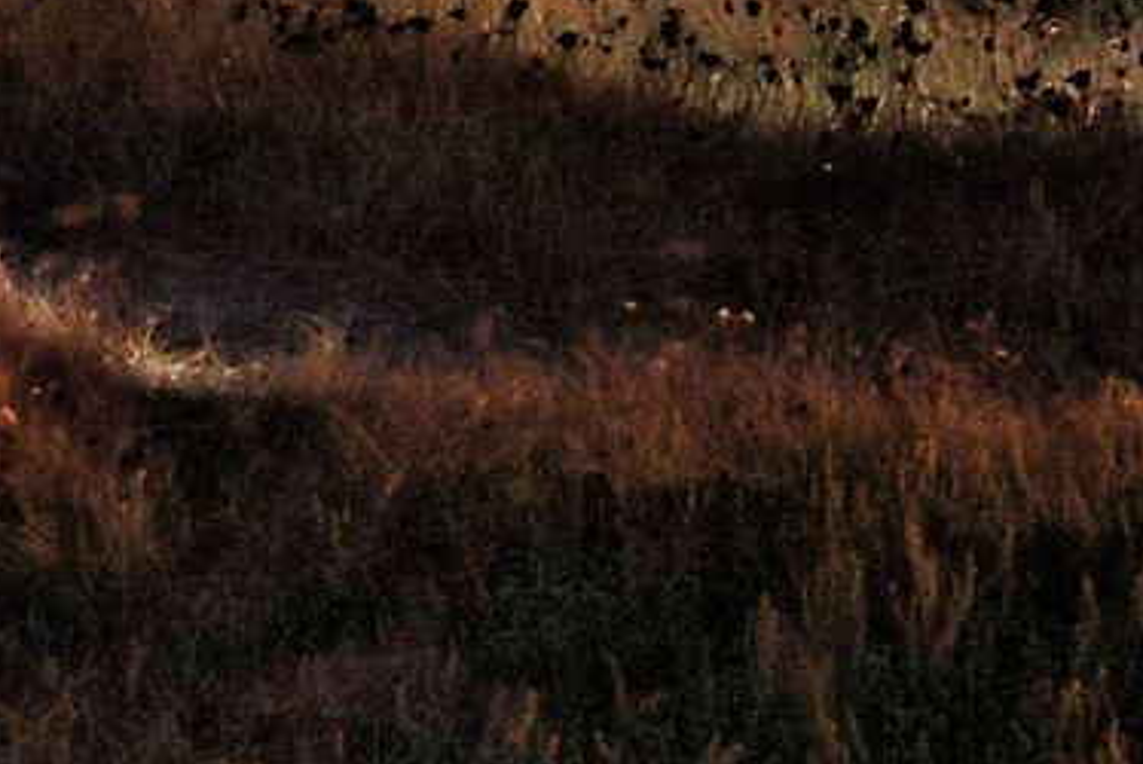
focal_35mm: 173
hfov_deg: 11.8
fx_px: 5497
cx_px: 905
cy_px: -730
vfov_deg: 7.6
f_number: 3.5
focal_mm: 18
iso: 100
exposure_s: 25
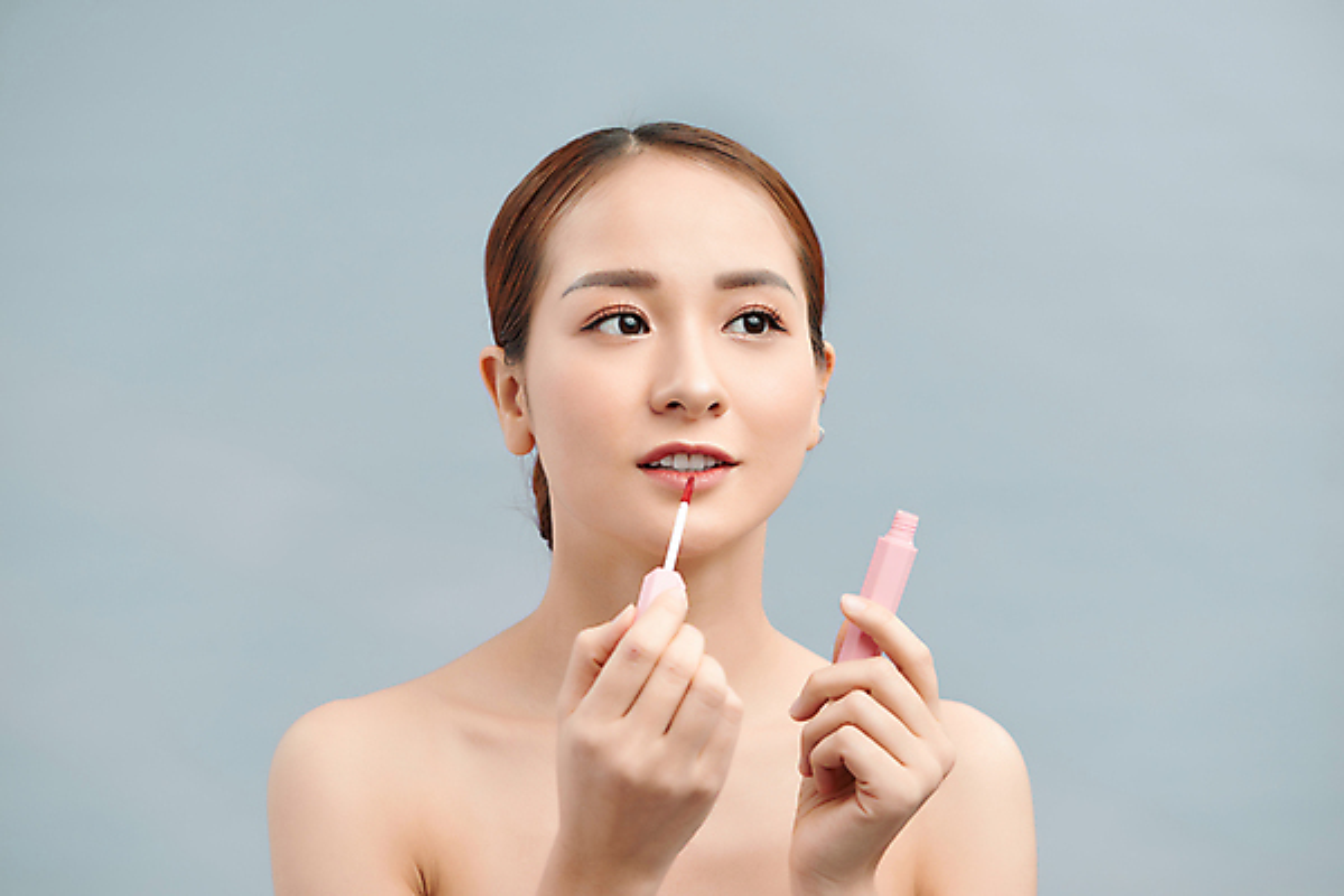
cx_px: 672
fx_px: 3920
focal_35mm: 105
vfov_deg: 13.0
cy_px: 448
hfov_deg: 19.5
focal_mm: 105
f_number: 5.6
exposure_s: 1/160
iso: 200
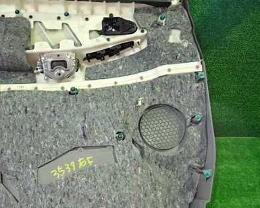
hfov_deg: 47.0
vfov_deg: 38.9
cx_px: 82
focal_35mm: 38
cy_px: 128
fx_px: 292
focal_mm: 4.5
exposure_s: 1/30
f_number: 2
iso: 320
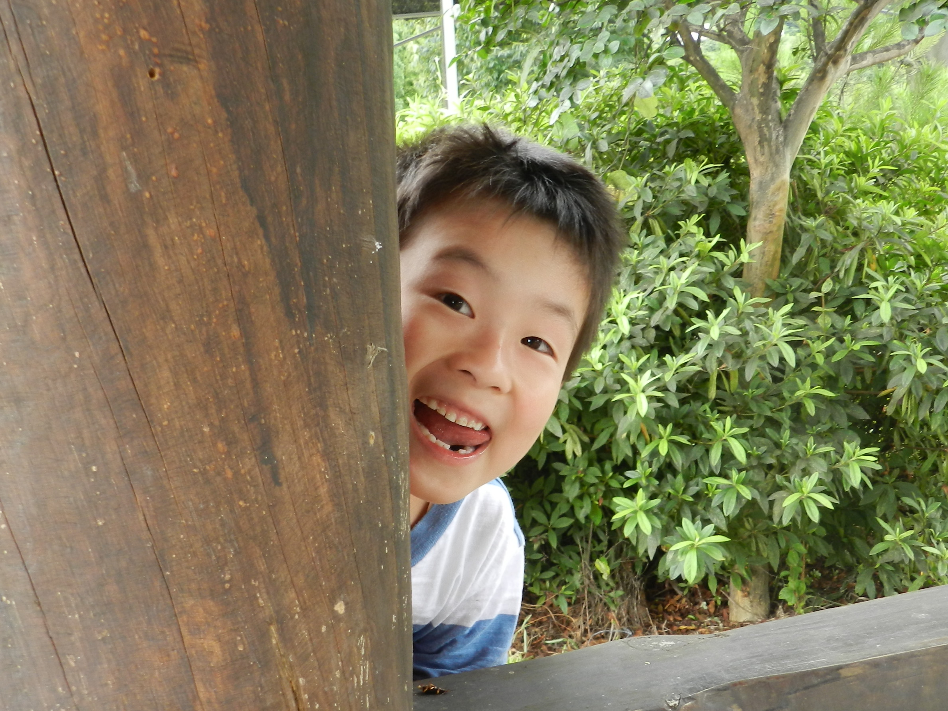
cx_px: 453
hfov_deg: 42.9
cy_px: 465
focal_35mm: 44
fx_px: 1205
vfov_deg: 32.6
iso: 160
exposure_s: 1/30
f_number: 3.7
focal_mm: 5.6
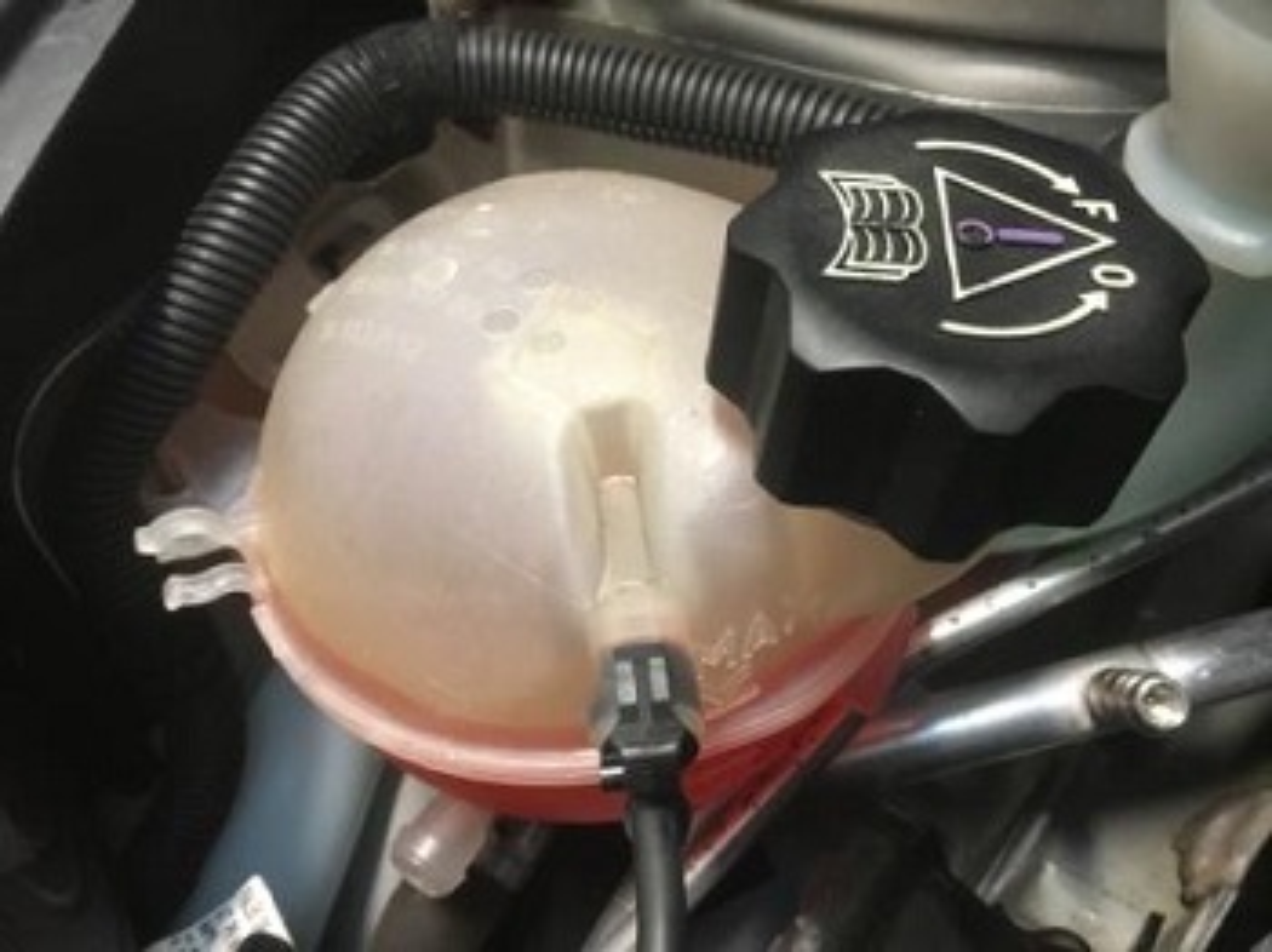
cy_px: 476
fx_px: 1065
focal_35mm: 29
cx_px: 636
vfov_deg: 48.2
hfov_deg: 61.7
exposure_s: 1/20
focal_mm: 4.15
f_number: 2.2
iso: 200
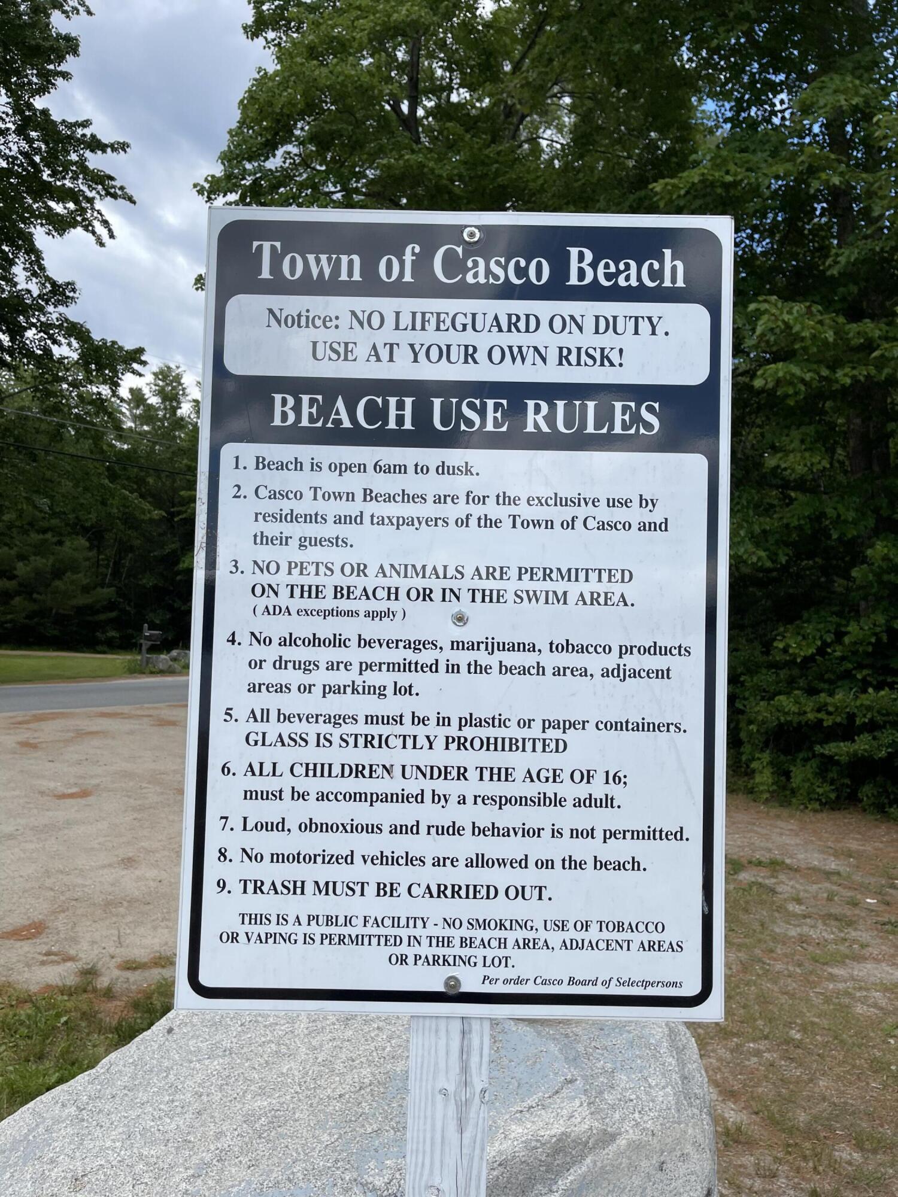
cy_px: 598
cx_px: 449
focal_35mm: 26
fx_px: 899
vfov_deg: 67.3
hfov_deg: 53.1
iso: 32
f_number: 1.6
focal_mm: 5.1
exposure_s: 1/1795
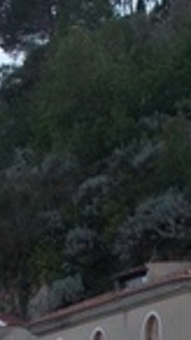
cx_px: -63
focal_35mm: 342
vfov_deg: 6.3
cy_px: 377
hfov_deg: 3.5
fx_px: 3083
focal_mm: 10.3
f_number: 4.9
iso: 80
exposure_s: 1/125
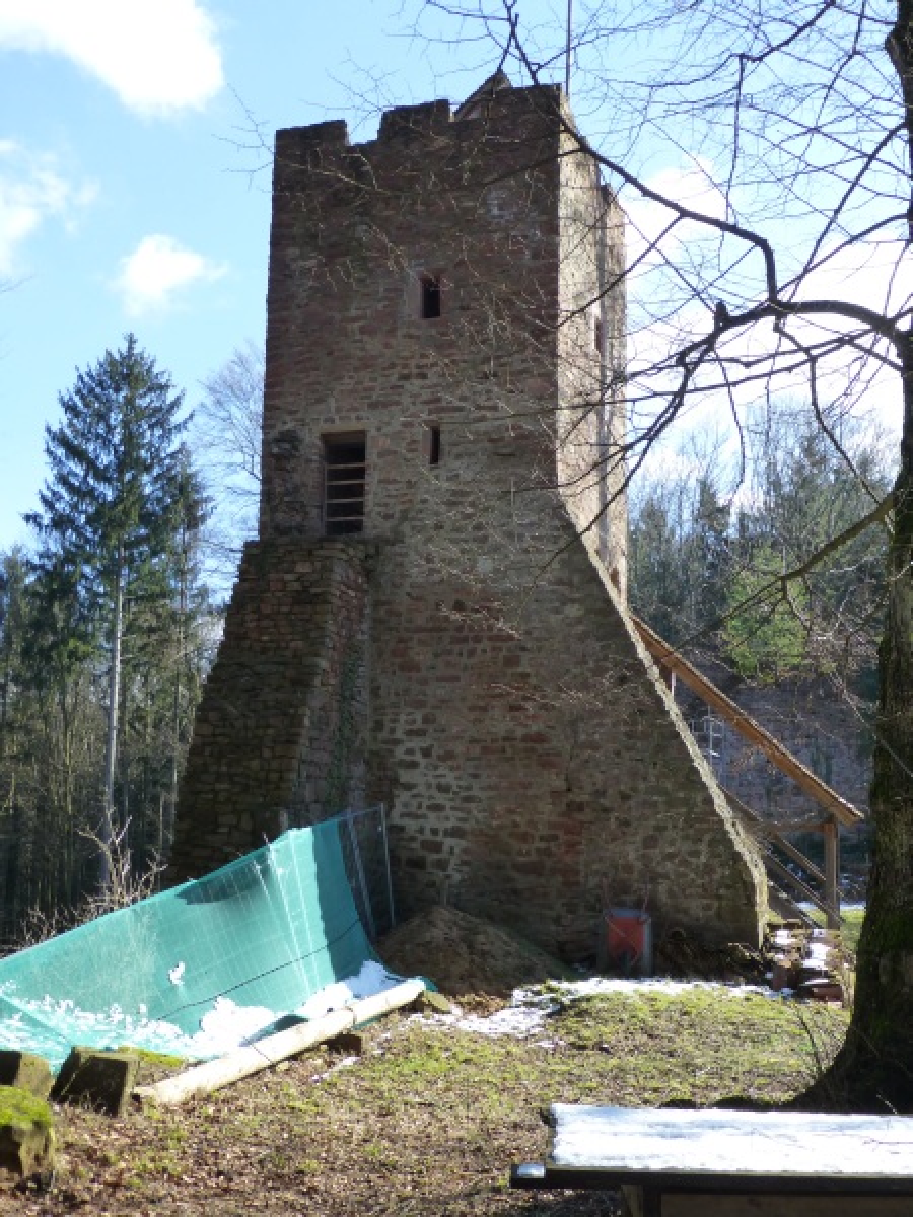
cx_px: 456
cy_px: 608
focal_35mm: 35
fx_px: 1231
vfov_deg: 52.6
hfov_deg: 40.7
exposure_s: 1/320
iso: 160
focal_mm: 6.1
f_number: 3.7
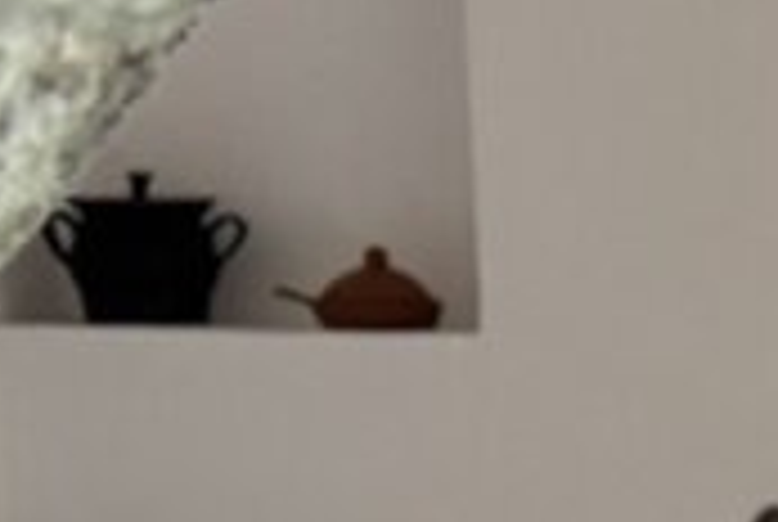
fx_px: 6494
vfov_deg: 4.5
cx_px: 2269
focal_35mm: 300
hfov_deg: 6.3
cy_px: 1100
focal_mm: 6.76
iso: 100
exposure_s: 1/54
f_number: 1.78
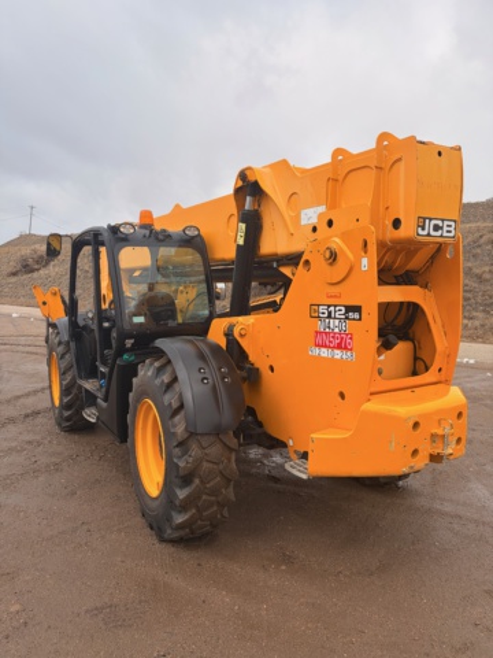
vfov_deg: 67.3
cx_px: 246
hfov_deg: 53.1
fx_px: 494
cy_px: 329
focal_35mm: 26
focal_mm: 5.96
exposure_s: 1/2639
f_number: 1.6
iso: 50
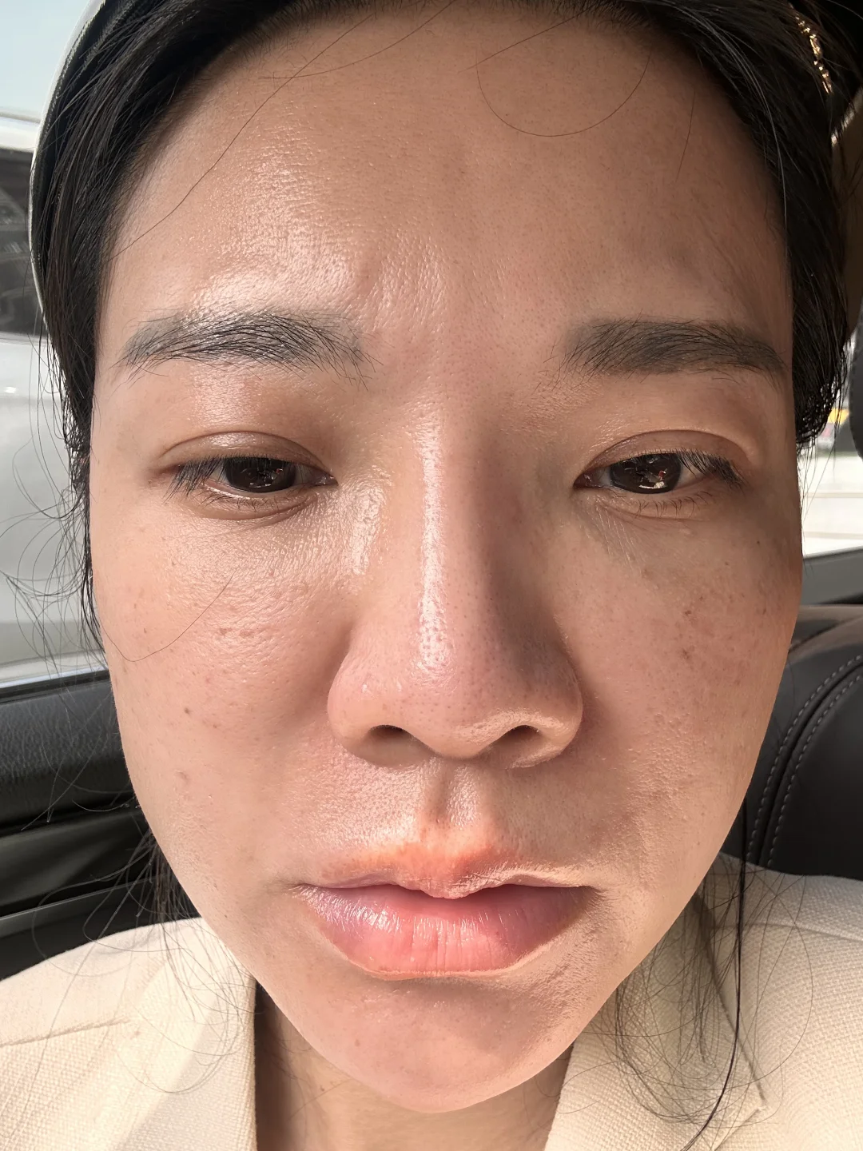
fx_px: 997
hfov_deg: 46.8
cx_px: 432
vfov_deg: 60.0
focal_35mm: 30
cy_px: 576
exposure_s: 1/172
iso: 25
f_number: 1.9
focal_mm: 2.69
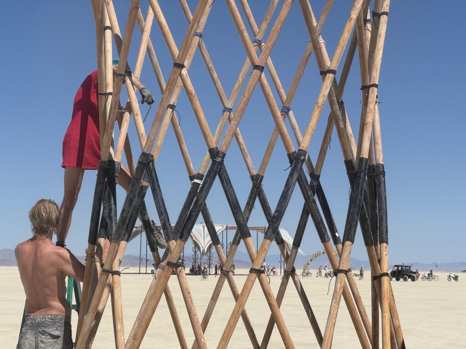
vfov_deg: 19.1
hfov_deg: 25.3
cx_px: 233
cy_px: 174
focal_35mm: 77
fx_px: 1037
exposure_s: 1/1623
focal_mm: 9
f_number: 2.8
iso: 32
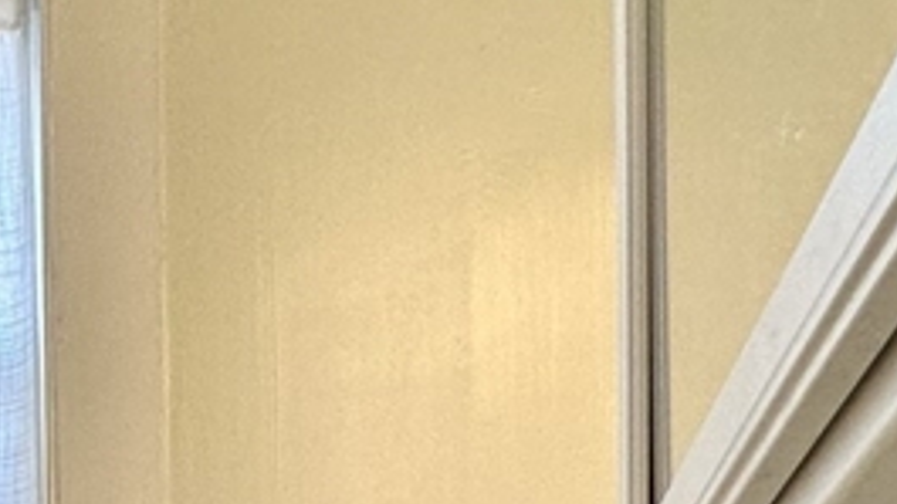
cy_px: 1126
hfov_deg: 29.6
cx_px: -223
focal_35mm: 59
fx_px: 1403
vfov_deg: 14.8
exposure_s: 1/120
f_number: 2.2
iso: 125
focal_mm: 2.22
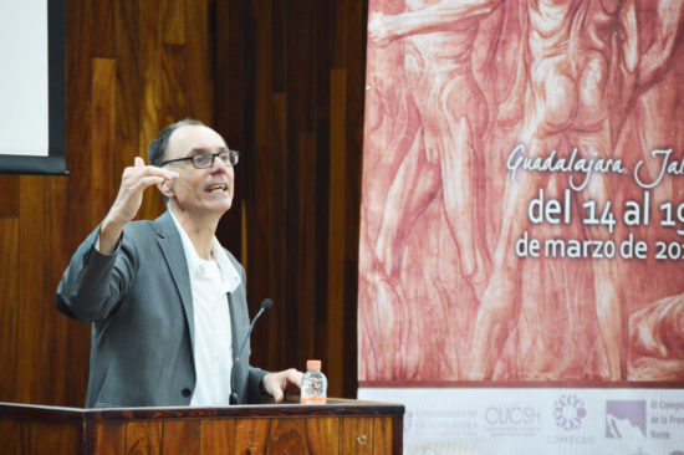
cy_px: 228
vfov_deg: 7.6
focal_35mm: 180
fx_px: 3418
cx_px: 342
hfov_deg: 11.4
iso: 3200
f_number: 4.8
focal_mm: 120
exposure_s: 1/100
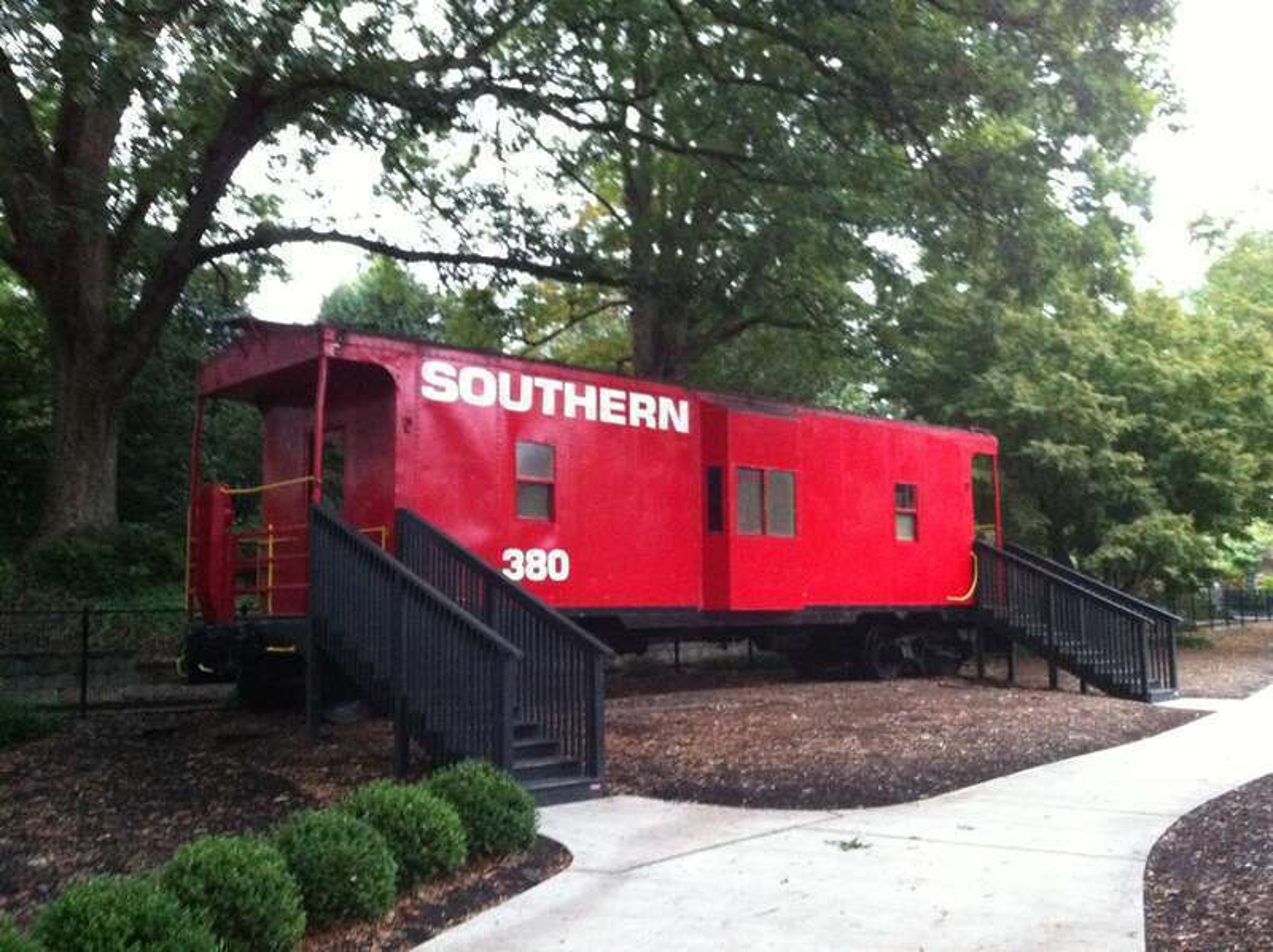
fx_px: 1286
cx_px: 636
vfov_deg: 40.6
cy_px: 476
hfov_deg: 52.7
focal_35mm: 35
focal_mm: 3.85
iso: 640
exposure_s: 1/15
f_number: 2.8
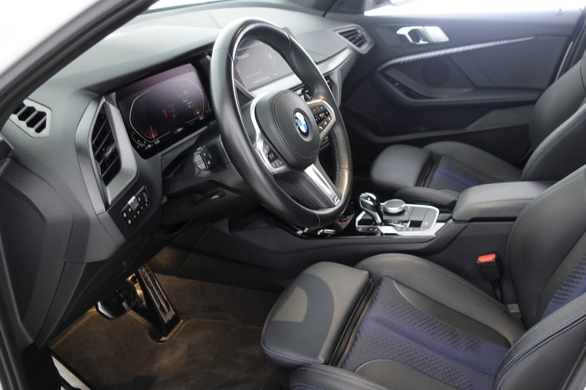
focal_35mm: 34
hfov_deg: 54.2
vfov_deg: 38.5
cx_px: 408
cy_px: 254
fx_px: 553
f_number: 1.8
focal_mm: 9.4
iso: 800
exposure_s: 1/15
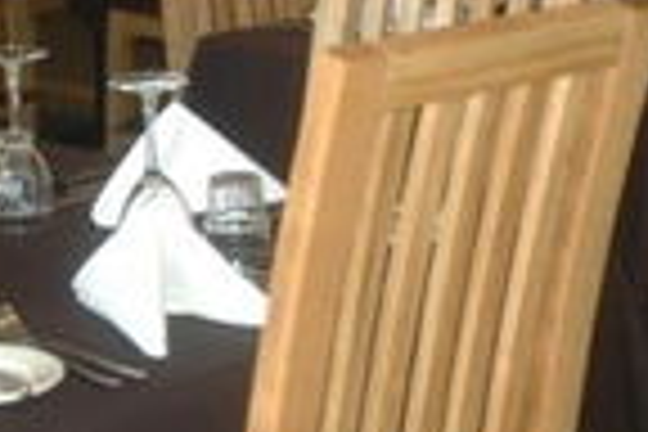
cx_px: 27
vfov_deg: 10.8
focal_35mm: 125
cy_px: -79
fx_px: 2244
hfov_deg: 16.2
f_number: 3.8
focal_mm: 25
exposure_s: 1/60
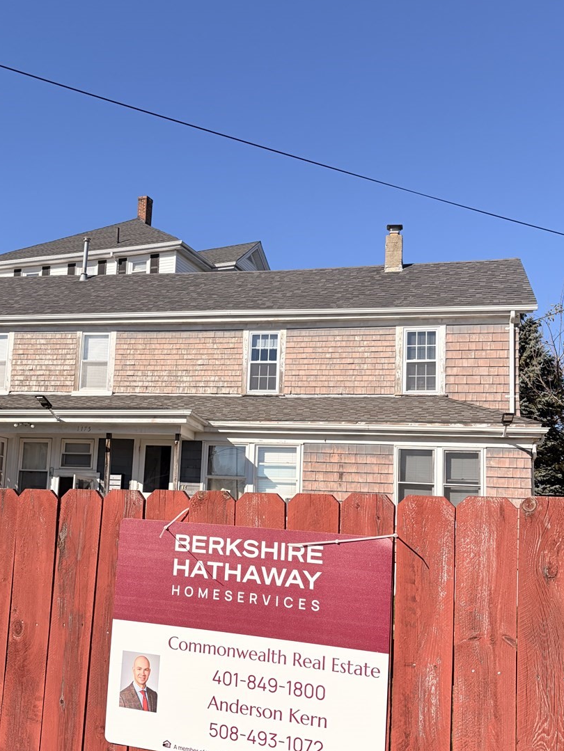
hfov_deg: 38.5
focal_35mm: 37
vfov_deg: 50.0
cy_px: 427
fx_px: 803
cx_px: 215
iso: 64
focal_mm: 5.96
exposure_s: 1/6993
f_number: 1.6
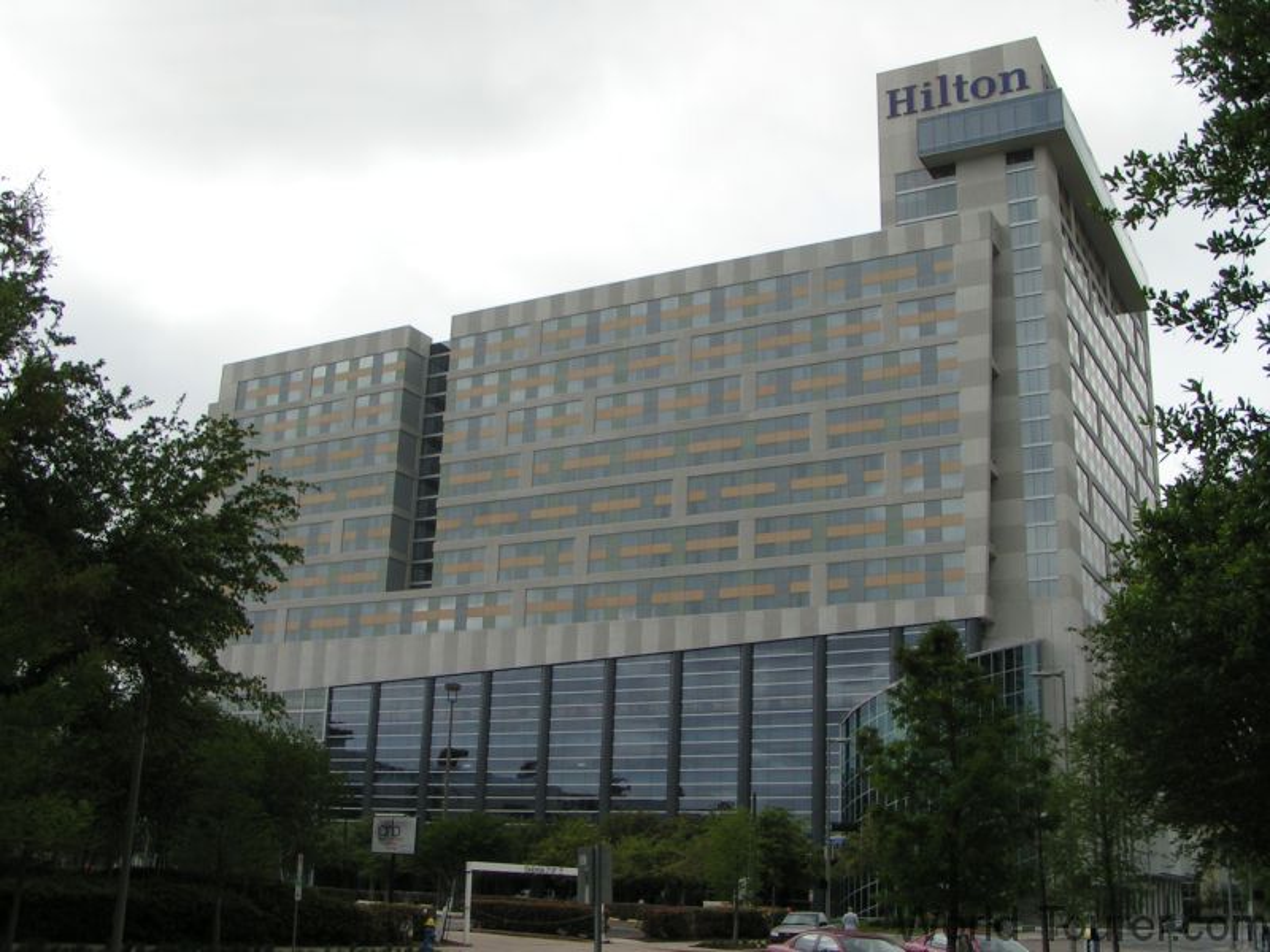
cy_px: 476
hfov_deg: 49.0
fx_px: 1394
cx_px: 635
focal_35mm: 38
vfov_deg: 37.7
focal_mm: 5.8
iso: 50
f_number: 5.6
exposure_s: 1/400
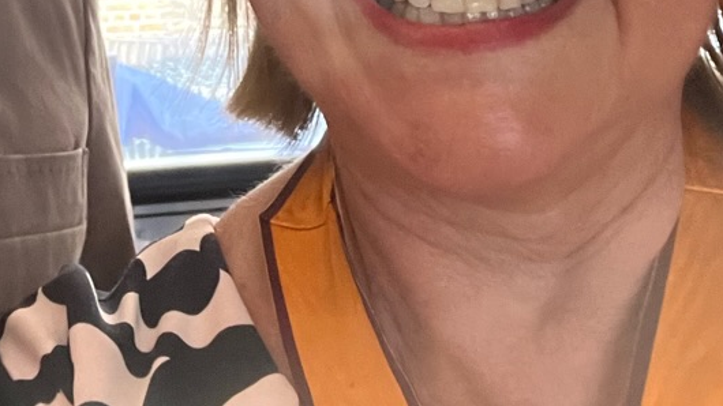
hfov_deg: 26.3
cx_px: 139
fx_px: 1514
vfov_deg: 13.4
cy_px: -379
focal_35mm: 79
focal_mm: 2.71
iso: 250
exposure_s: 1/25
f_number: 2.2
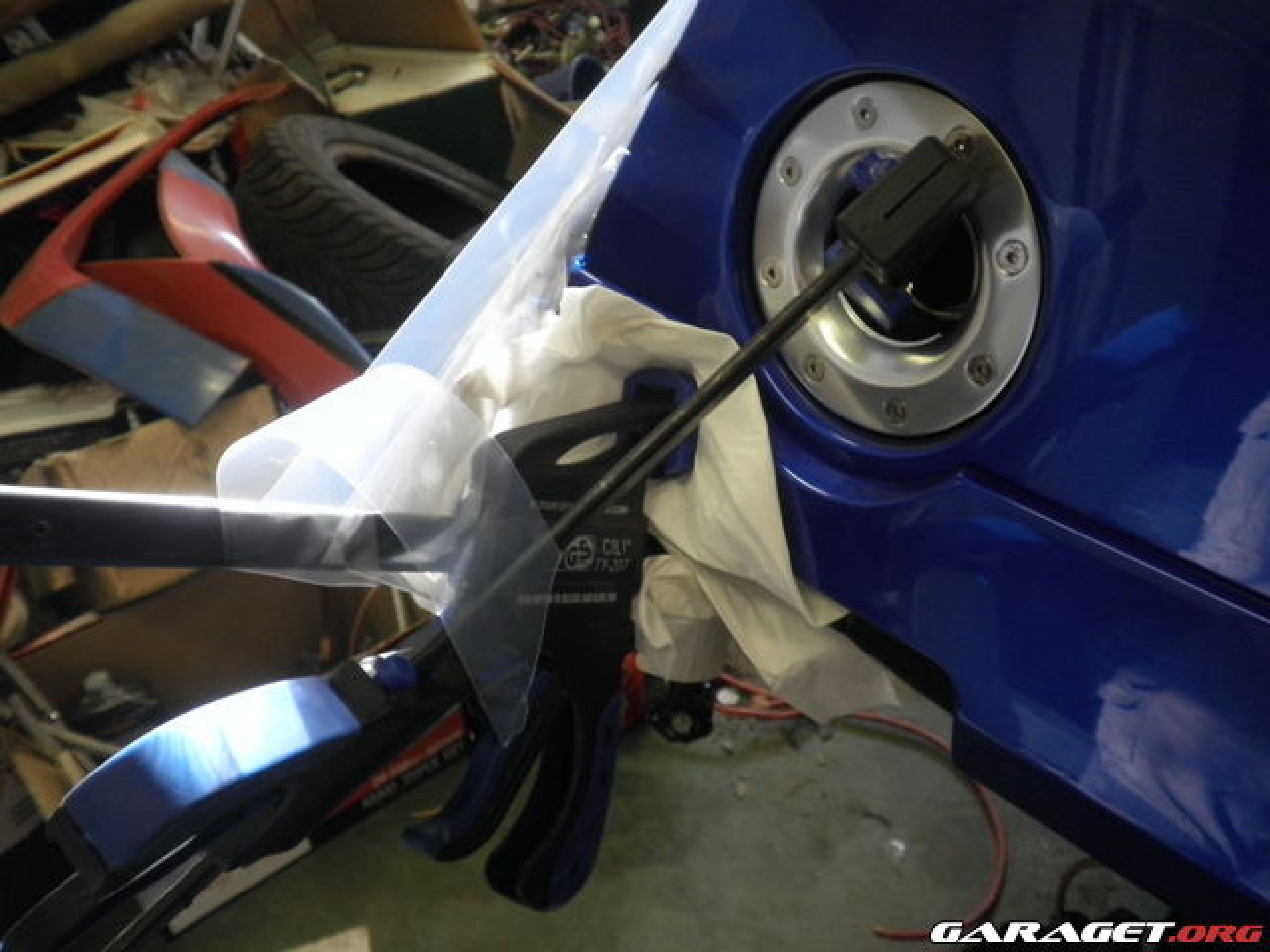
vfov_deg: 45.4
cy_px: 476
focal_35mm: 31
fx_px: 1137
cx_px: 635
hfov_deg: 58.4
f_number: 2.8
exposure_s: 1/25
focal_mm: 5.5
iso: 160
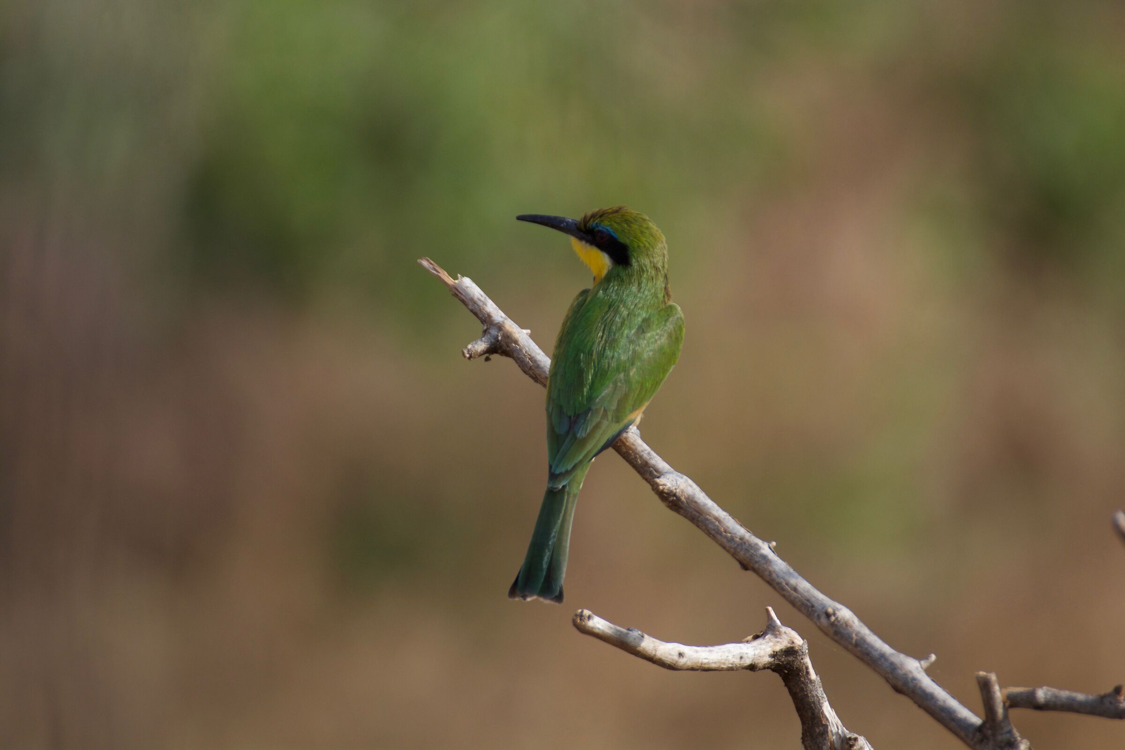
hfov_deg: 4.6
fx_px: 14061
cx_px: 562
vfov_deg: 3.1
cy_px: 375
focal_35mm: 450
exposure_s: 1/1000
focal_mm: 300
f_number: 5.6
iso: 400
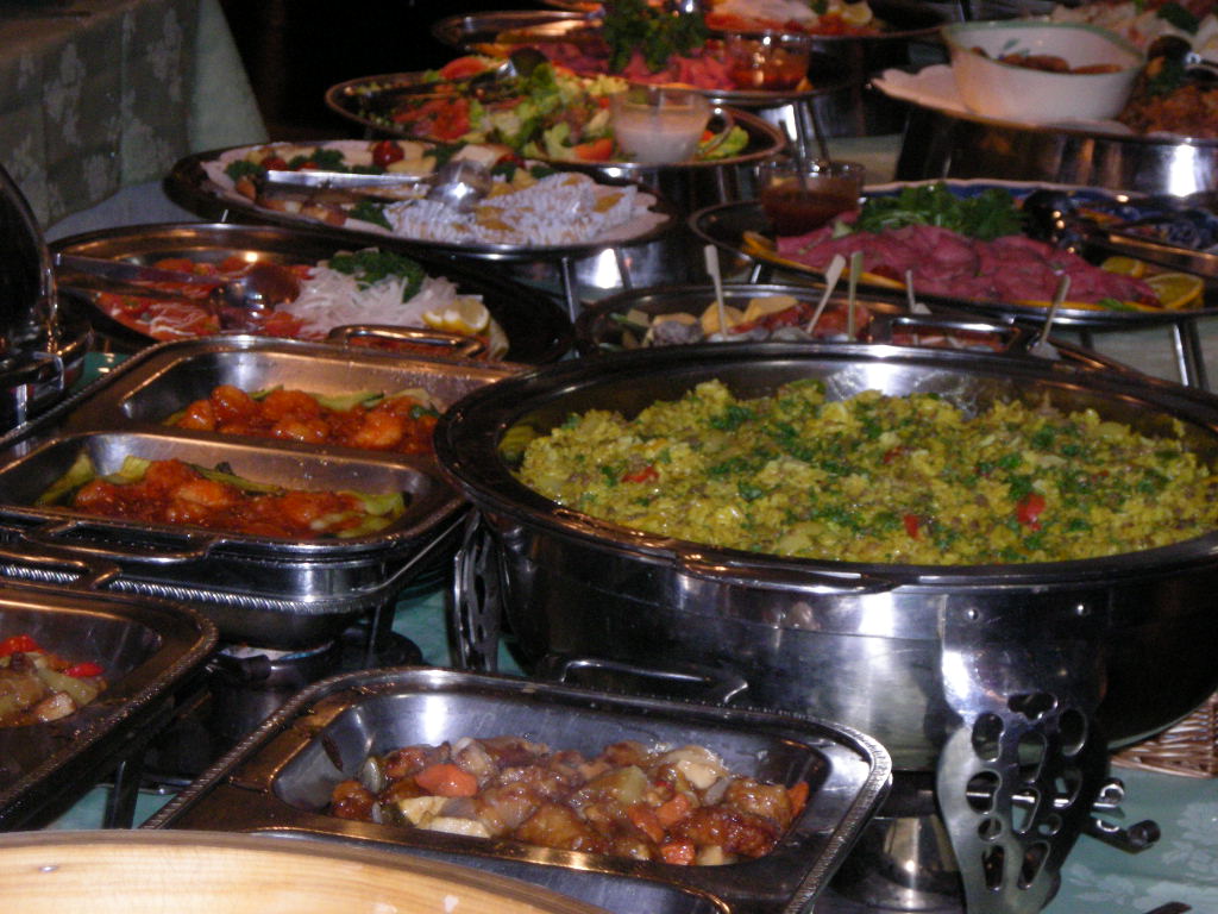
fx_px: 4082
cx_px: 609
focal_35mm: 116
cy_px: 457
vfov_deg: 12.8
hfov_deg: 17.0
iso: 318
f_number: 5.3
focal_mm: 19.2
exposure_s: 1/120
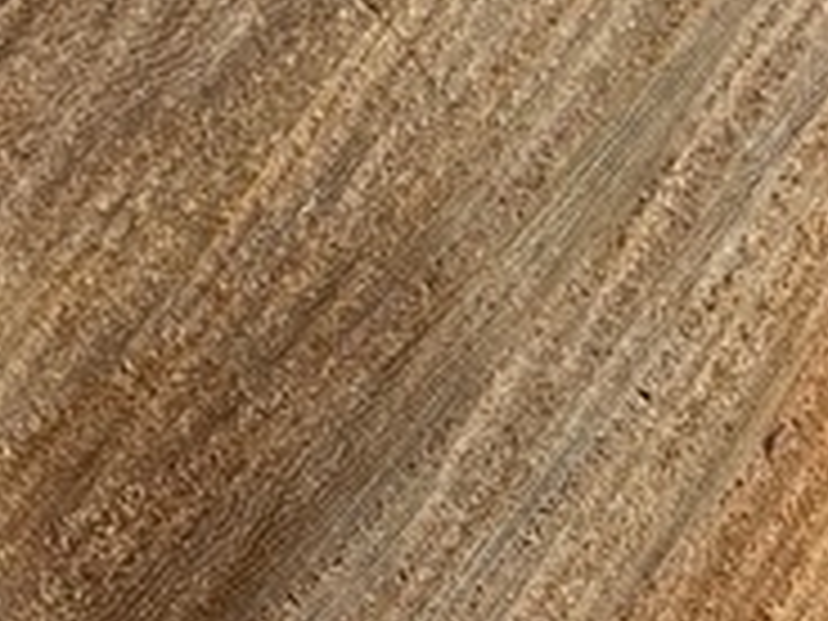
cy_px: 72
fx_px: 2703
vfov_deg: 13.0
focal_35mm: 113
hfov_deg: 14.6
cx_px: -801
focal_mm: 4.2
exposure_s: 1/303
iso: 32
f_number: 1.6
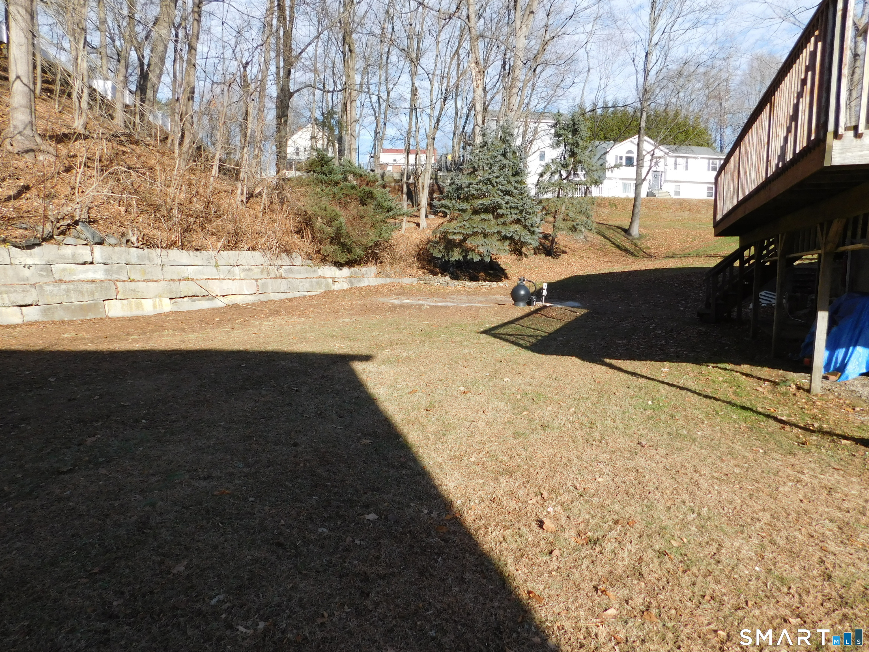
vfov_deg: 58.9
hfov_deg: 73.9
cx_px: 434
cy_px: 326
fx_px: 577
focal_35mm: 23
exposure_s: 1/1000
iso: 125
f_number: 3
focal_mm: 4
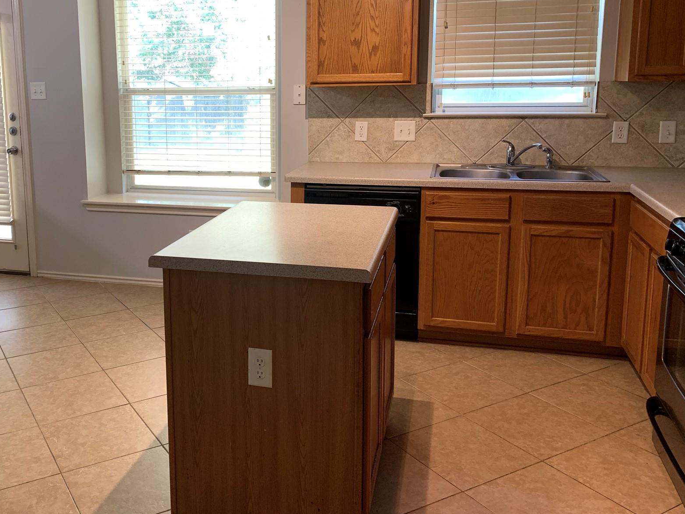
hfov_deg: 53.1
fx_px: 673
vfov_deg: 41.5
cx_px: 238
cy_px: 196
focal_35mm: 34
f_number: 1.8
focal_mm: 4.25
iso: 80
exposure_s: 1/60
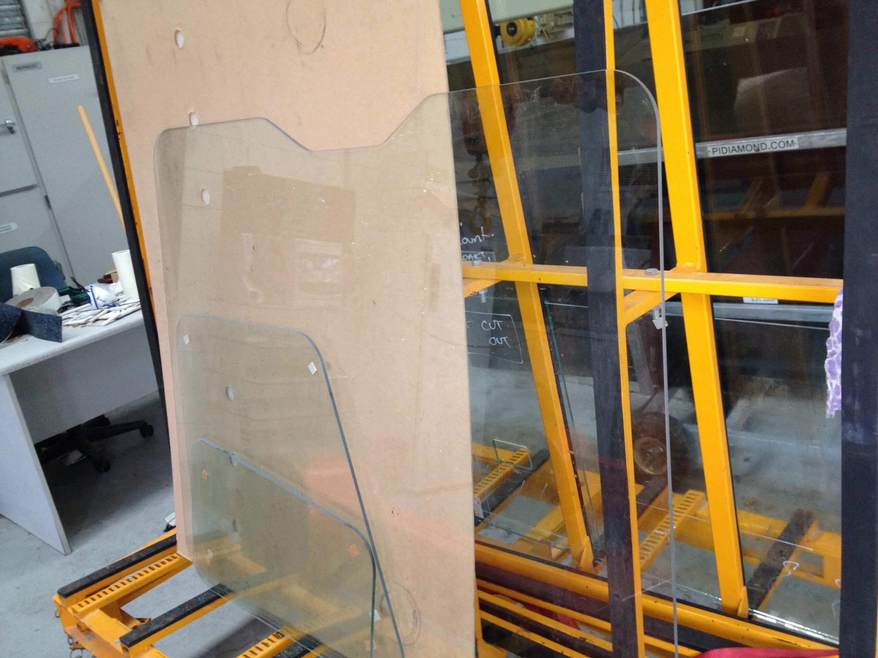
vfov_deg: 40.7
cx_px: 439
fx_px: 888
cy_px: 329
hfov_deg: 52.6
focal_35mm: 35
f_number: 2.4
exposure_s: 1/20
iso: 200
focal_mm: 4.28
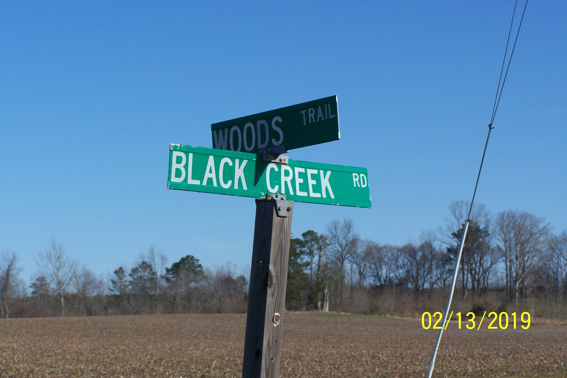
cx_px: 284
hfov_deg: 18.6
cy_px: 166
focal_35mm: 110
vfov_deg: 12.5
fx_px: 1733
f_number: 4.5
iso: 64
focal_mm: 17.5
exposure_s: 1/500
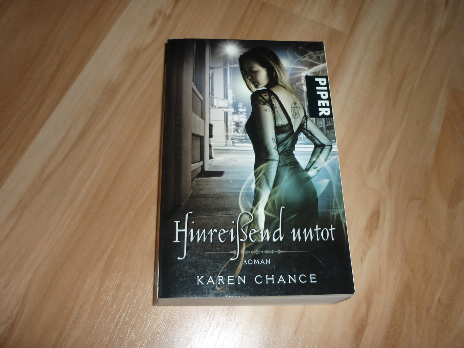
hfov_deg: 55.3
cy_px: 174
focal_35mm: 33
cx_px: 232
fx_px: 442
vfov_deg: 43.0
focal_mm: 5.5
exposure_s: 1/30
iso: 100
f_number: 2.8
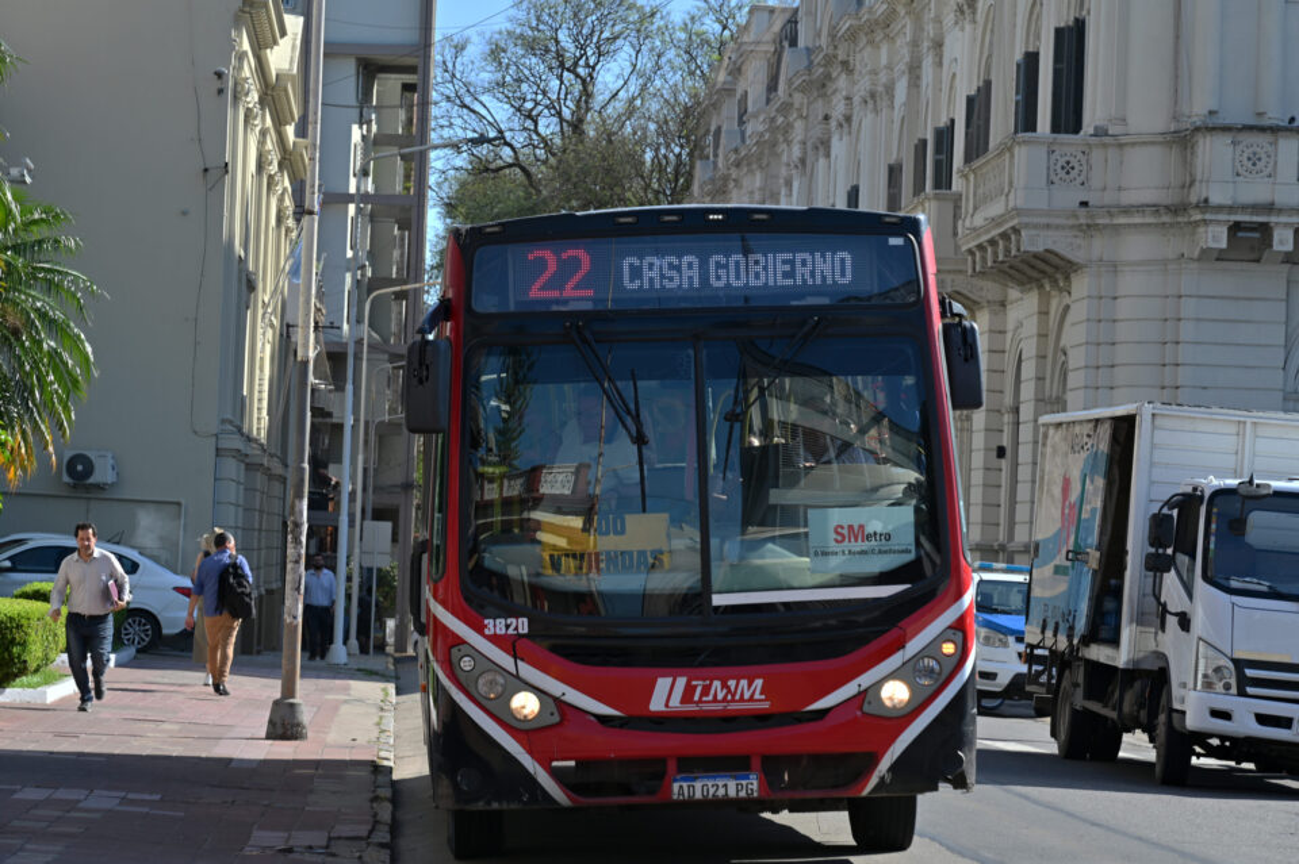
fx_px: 3715
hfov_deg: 19.8
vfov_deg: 13.3
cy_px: 432
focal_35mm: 103
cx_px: 650
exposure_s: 1/100
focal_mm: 103
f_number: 10
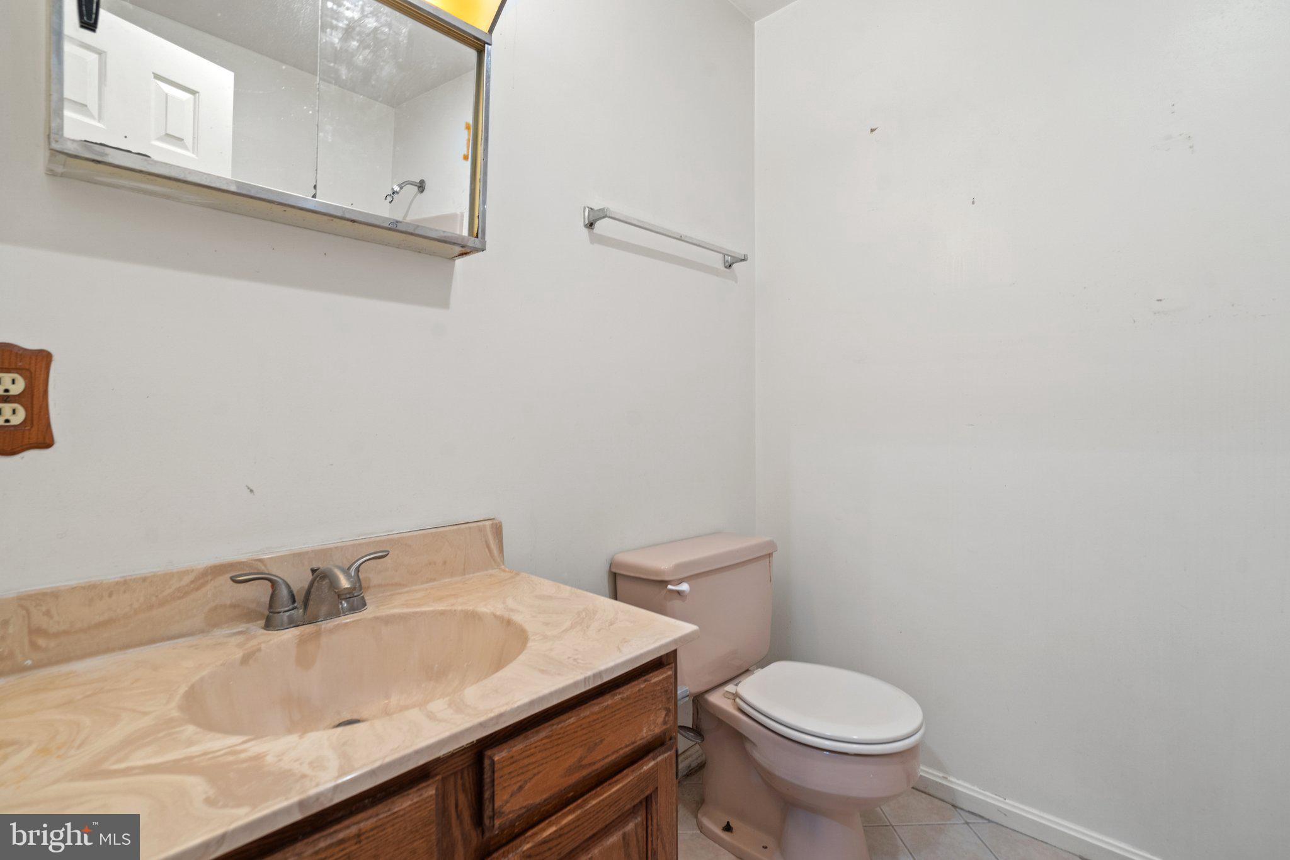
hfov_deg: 96.7
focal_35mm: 16
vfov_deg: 73.7
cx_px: 645
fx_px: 573
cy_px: 430
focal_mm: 16
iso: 500
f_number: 8
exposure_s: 1/2.5
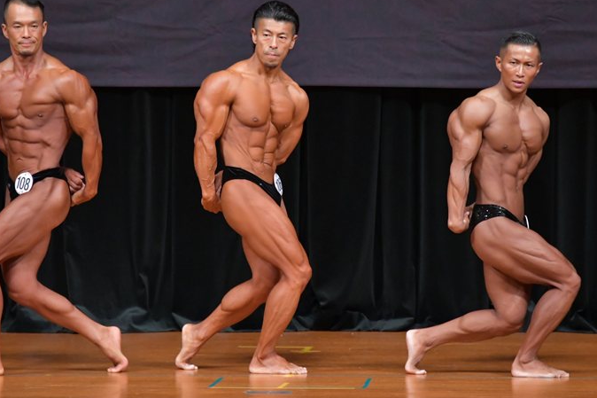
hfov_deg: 6.0
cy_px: 180
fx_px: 5719
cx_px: 338
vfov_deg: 4.0
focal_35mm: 345
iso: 5000
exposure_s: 1/400
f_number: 5.6
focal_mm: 200
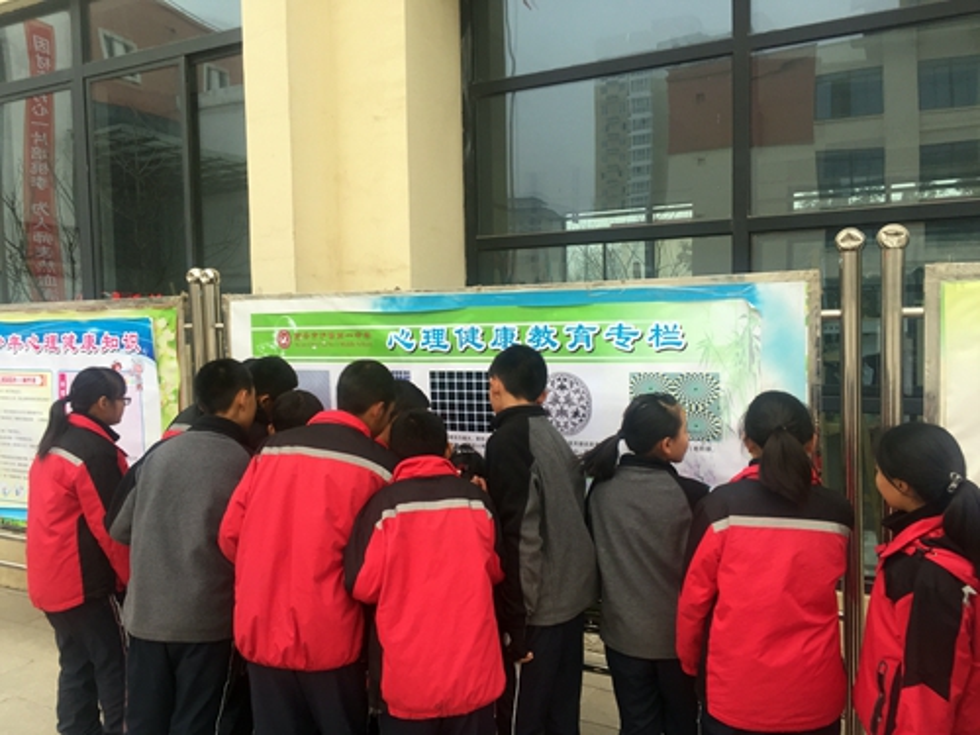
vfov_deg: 48.2
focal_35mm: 29
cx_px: 490
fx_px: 821
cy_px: 368
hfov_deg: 61.7
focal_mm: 4.15
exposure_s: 1/100
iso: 50
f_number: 2.2
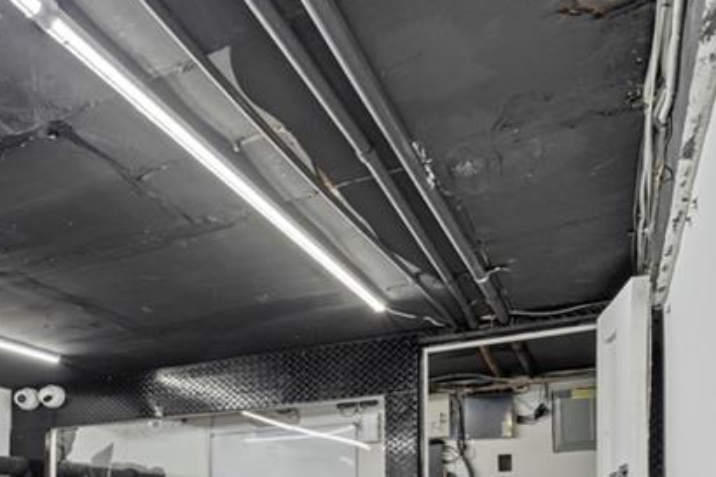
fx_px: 696
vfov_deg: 32.0
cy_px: 561
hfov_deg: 40.9
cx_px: -110
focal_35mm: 35
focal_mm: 14
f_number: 9.5
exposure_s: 1/20
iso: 1000
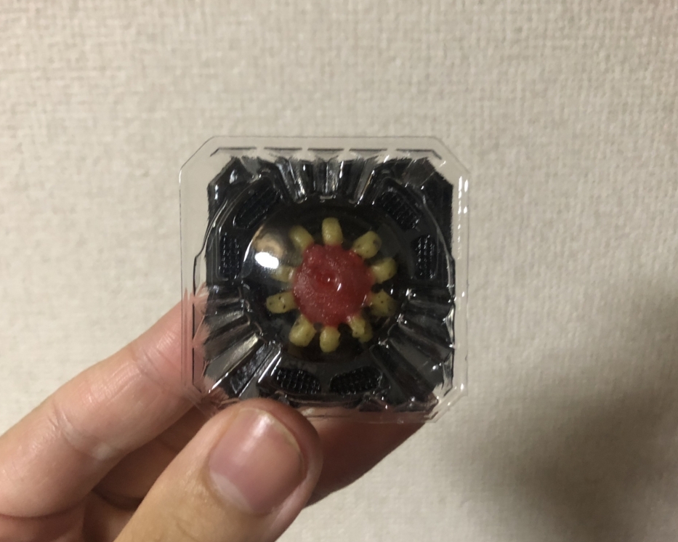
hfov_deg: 58.8
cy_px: 277
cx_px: 344
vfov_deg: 48.5
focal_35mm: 30
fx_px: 602
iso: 100
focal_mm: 3.99
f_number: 1.8
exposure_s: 1/9
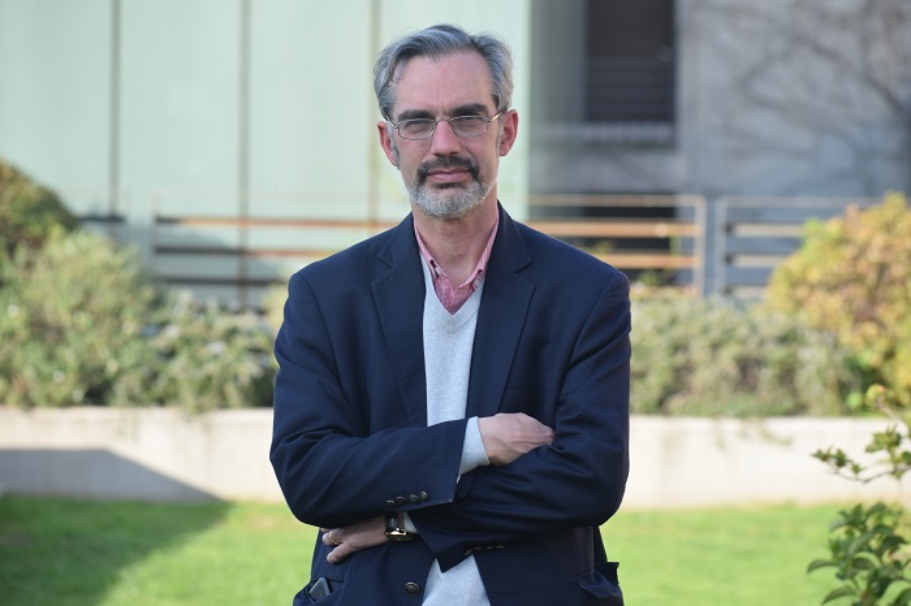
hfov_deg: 8.9
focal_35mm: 232
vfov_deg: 5.9
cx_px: 456
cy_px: 303
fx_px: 5880
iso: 100
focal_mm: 155
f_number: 7.1
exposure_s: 1/80
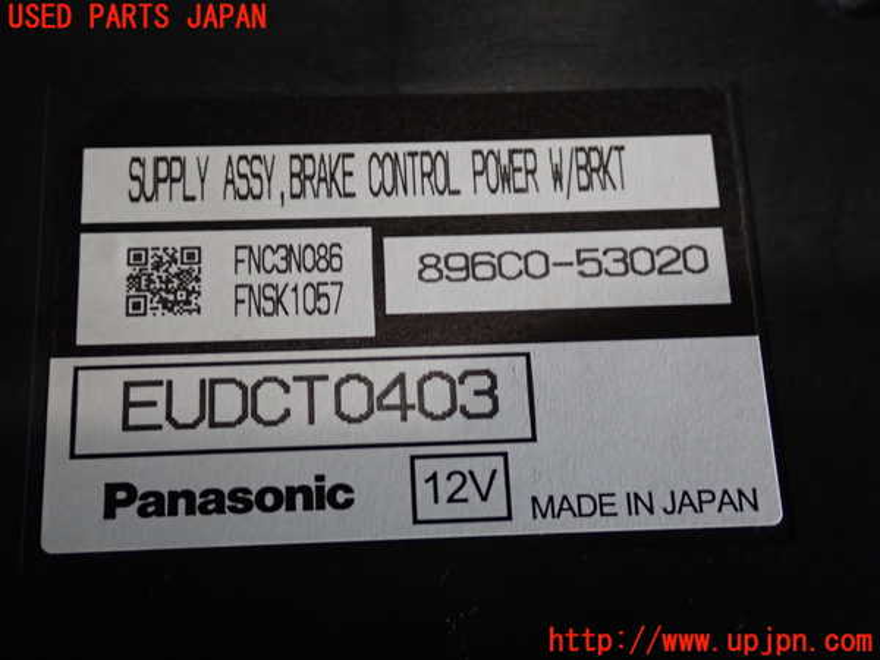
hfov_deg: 40.4
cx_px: 440
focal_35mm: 47
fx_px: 1195
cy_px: 330
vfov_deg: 30.9
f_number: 3.1
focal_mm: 8.4
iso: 320
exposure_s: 1/50
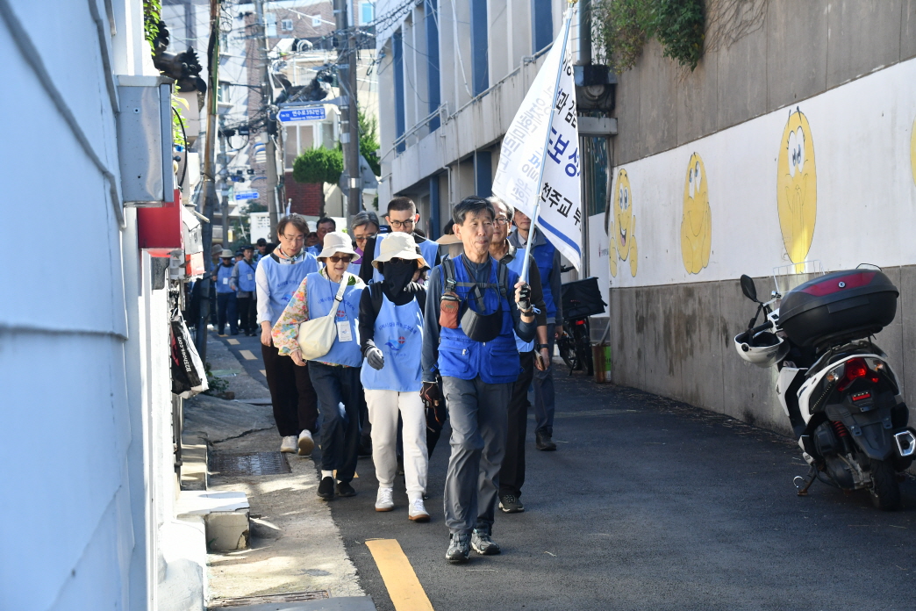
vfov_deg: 14.7
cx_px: 458
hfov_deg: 21.9
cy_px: 306
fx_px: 2366
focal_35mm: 93
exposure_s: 1/800
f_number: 7.1
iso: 800
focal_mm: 62
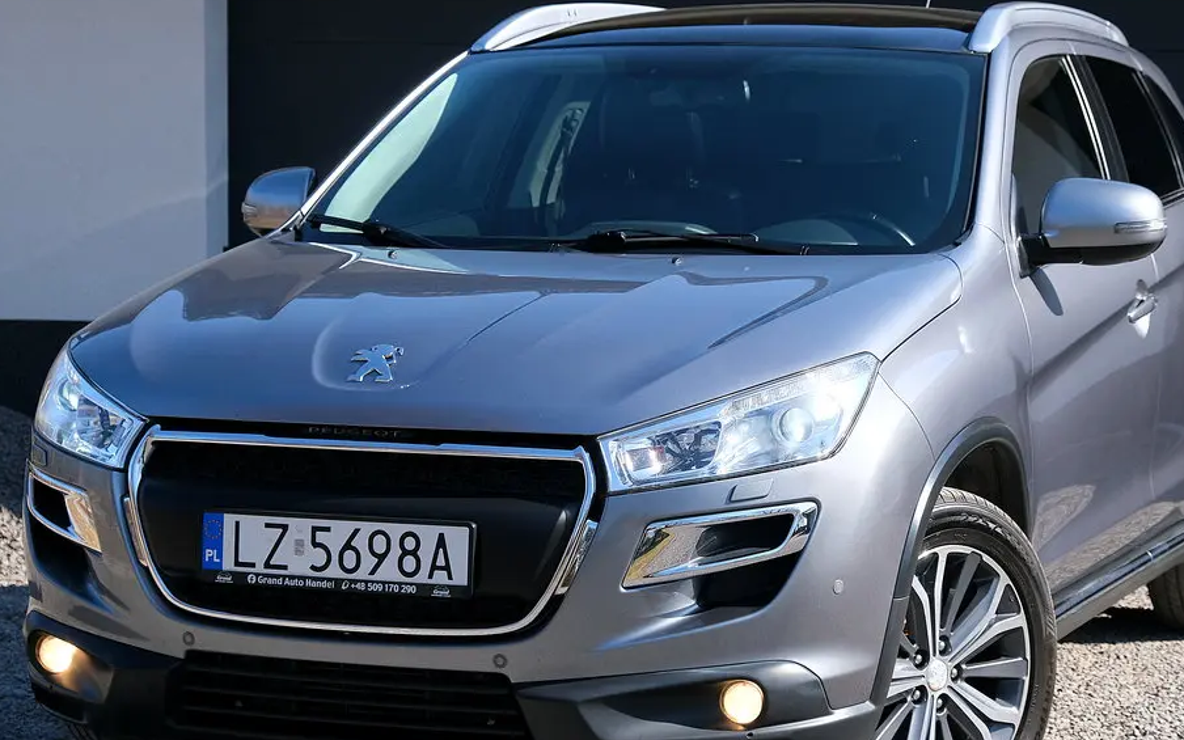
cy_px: 412
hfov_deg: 19.6
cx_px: 662
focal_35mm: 106
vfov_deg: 12.3
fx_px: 3420
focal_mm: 55
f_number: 5.6
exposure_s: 1/500
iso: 320
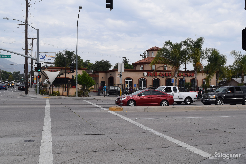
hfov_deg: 49.6
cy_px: 82
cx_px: 123
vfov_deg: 34.2
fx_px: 266
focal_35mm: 39
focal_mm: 26
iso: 200
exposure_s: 1/400
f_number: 10
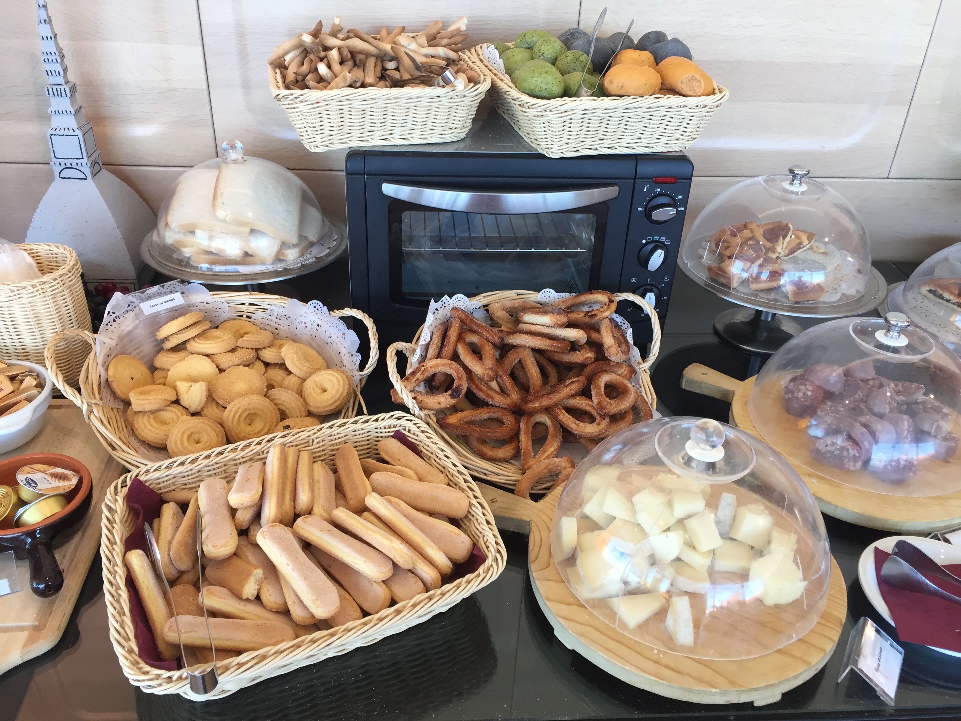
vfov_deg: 48.2
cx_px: 480
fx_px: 805
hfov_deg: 61.7
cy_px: 360
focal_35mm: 29
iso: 32
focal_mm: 4.15
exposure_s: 1/33
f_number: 2.2
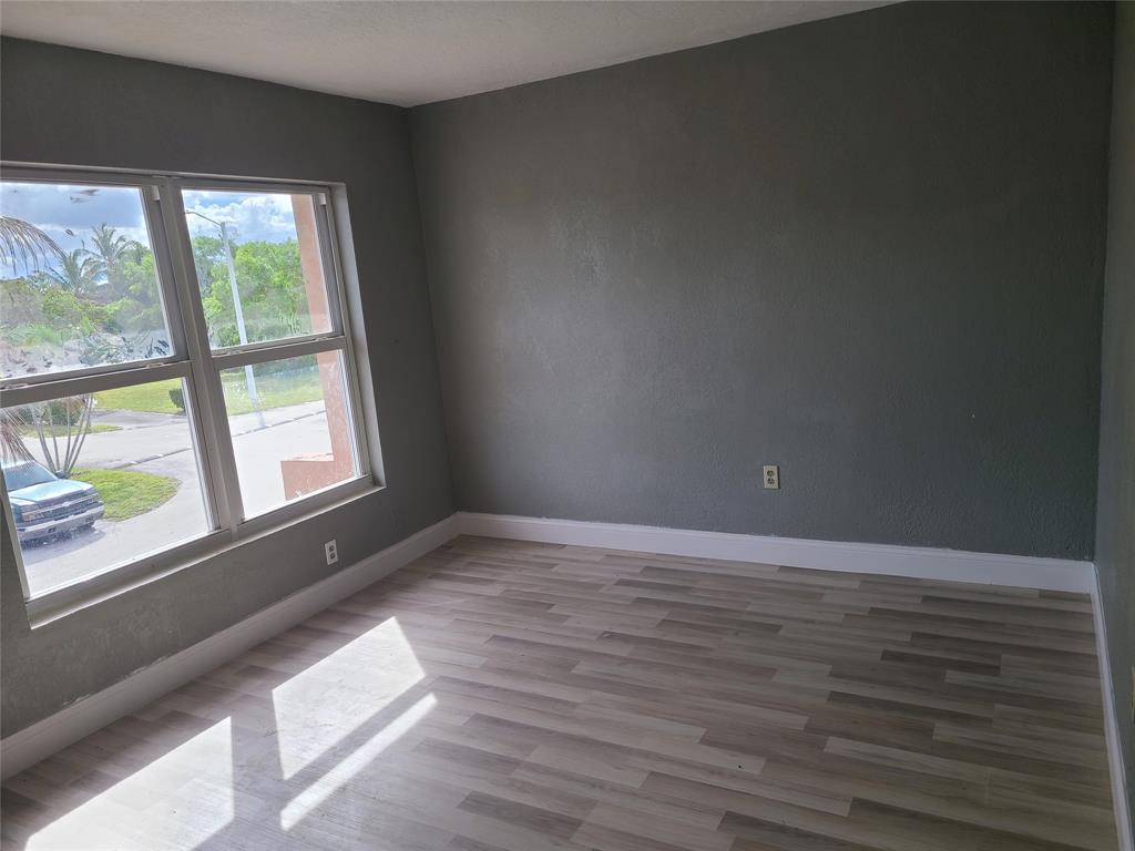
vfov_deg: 53.1
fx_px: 852
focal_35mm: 26
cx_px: 568
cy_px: 426
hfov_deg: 67.3
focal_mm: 5.4
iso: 40
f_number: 1.8
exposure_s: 1/282
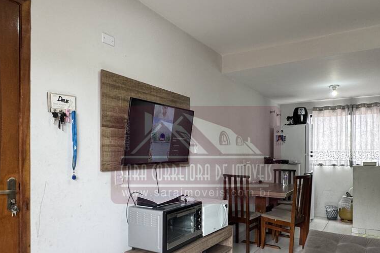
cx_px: 195
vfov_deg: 46.1
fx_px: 295
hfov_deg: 65.5
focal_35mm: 28
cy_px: 155
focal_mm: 2.22
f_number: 2.2
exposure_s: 1/120
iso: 125
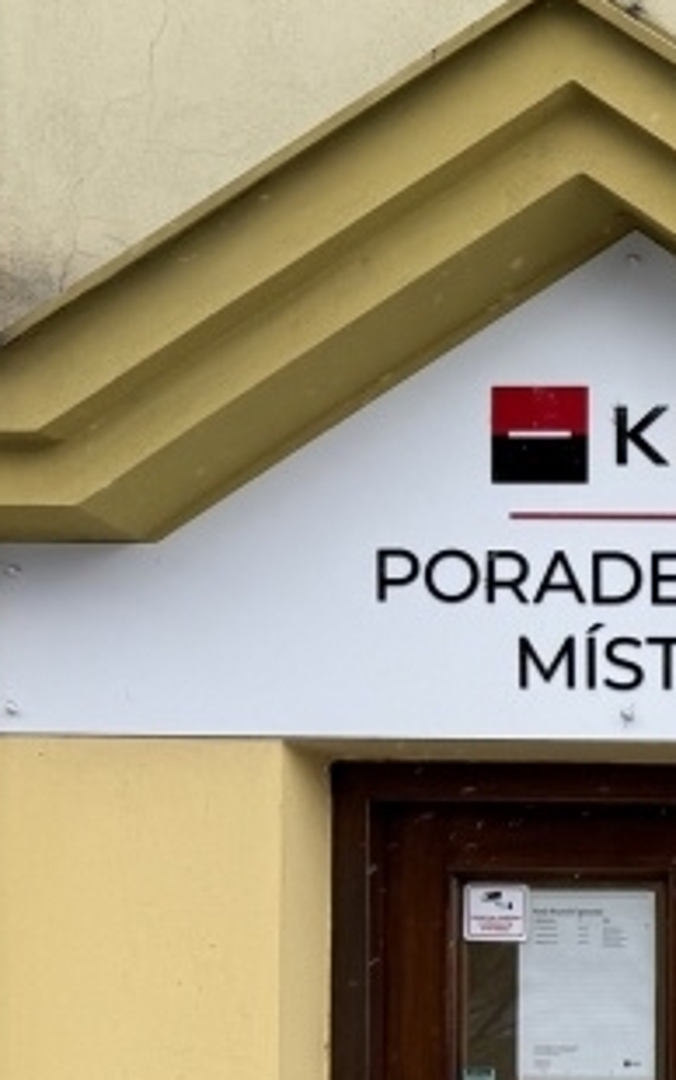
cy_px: 1209
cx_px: 1697
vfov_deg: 23.1
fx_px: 2474
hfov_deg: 12.0
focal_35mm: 84
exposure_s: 1/250
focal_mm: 6.76
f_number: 1.78
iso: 64
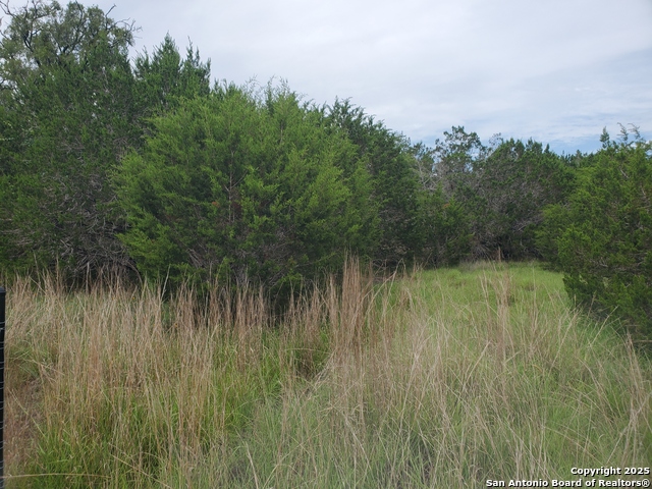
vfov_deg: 53.1
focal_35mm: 26
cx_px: 326
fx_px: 490
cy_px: 244
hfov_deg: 67.3
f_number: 2.4
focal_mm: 4.3
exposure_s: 1/1170
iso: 50
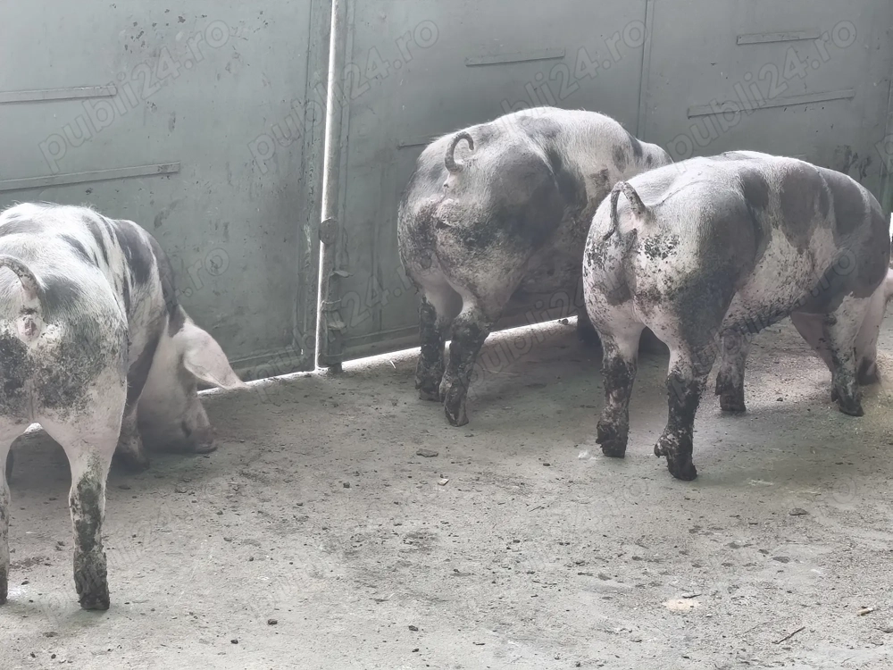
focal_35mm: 92
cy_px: 335
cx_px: 446
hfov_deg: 21.3
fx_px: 2373
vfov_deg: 16.1
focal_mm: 6.14
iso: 250
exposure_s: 1/50
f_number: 1.65
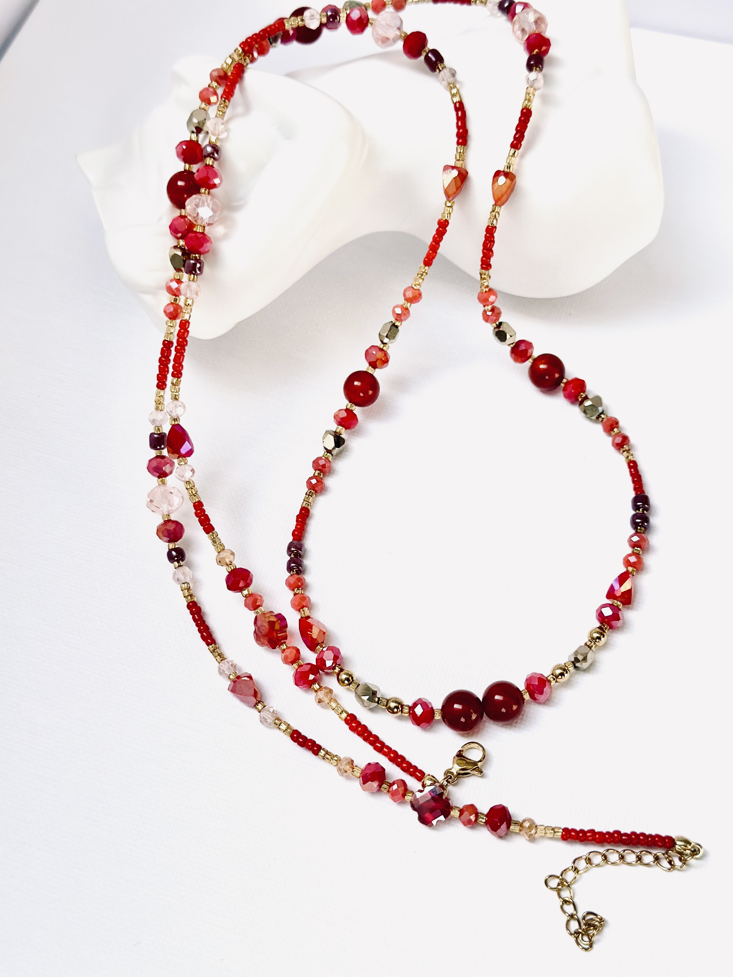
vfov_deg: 39.7
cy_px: 488
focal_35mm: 48
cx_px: 366
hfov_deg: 30.3
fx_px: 1355
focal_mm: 6.86
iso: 100
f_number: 1.78
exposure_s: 1/2028
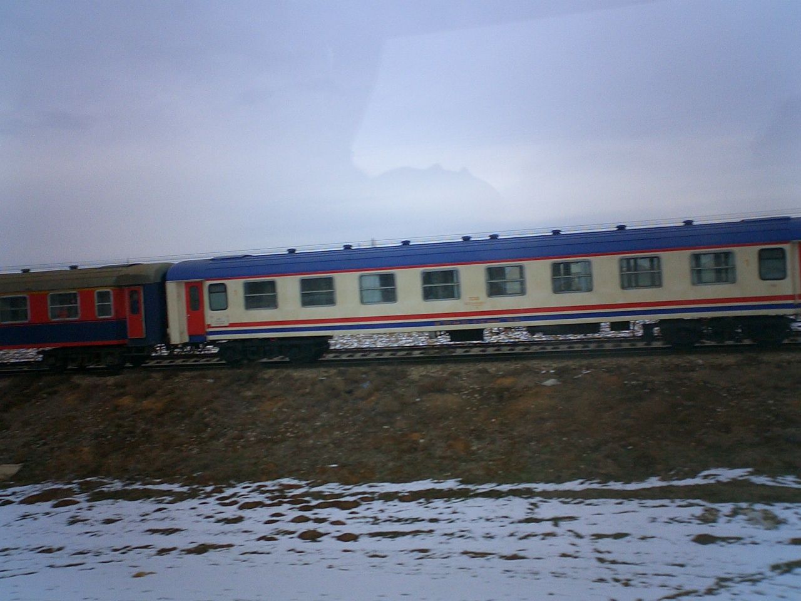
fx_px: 856
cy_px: 300
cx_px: 400
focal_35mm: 37
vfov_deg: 38.7
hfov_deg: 50.1
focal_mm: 5.6
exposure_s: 1/500
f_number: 3.5
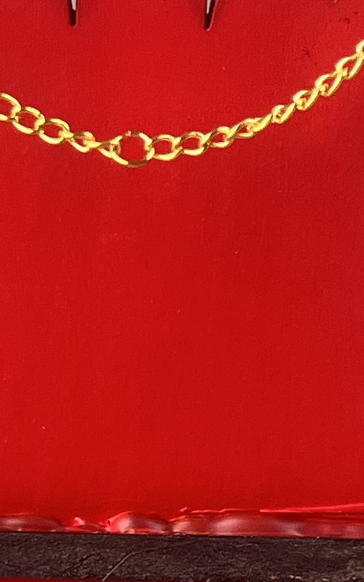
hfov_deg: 8.8
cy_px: 566
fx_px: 2366
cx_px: 147
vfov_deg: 13.9
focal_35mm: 149
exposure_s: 1/122
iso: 80
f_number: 1.6
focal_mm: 5.1
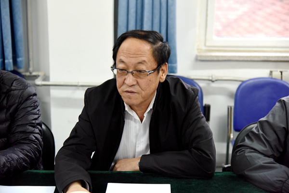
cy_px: 96
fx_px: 522
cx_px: 144
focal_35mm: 65
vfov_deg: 20.9
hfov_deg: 31.0
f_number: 4
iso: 2500
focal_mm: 65
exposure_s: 1/60
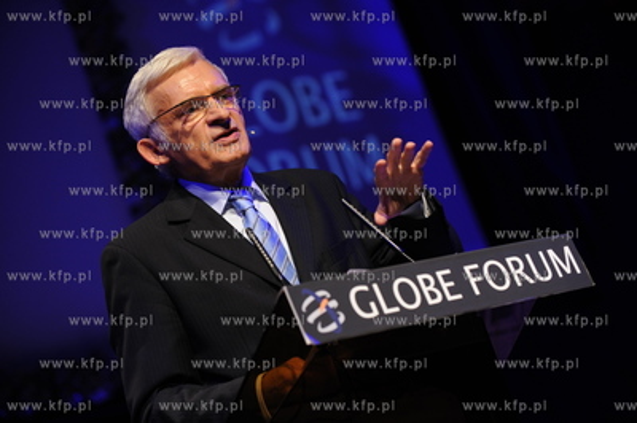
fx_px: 2122
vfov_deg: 11.4
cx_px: 318
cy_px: 212
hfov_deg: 17.1
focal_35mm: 120
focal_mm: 120
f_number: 4
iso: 800
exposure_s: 1/125
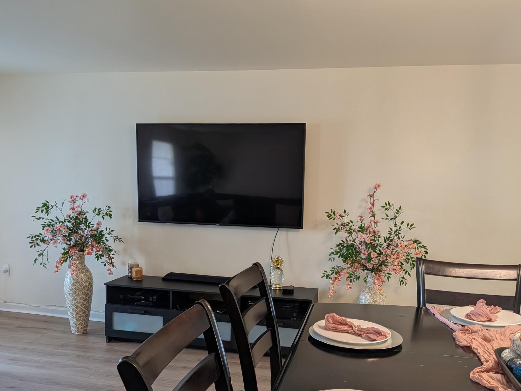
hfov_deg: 59.9
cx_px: 276
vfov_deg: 46.5
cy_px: 234
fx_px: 452
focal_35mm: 30
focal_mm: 4.53
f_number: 1.7
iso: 69
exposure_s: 1/23.8
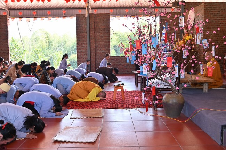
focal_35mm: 34
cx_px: 113
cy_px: 75
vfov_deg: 38.8
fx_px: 213
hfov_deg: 55.8
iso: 500
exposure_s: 1/160
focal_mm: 34
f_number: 5.6
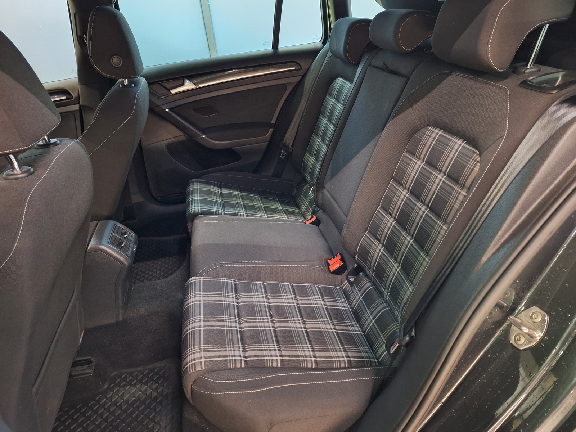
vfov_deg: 58.9
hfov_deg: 73.9
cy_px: 216
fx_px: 383
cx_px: 288
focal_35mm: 23
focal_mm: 5.54
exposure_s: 1/20
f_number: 1.8
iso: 500
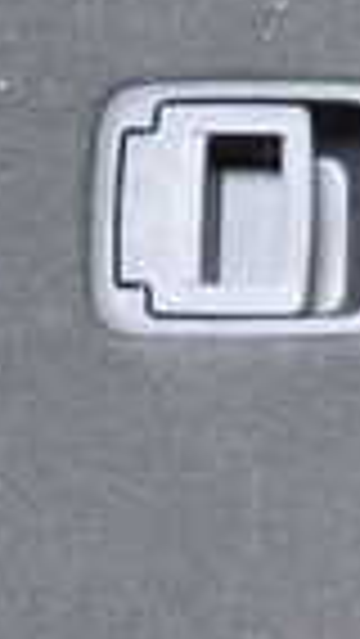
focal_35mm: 115
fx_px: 1949
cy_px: 477
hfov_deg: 10.0
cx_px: 630
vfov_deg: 18.5
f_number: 2
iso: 400
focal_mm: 4.5
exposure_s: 1/30
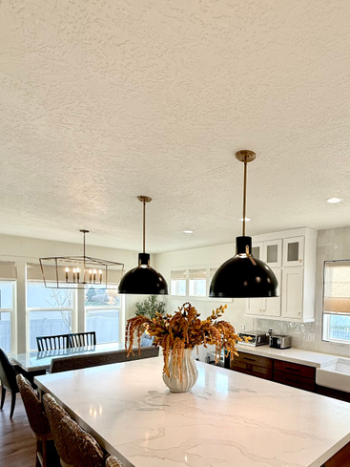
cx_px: 248
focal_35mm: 22
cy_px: 308
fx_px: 296
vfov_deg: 74.3
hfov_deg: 58.9
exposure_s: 1/120
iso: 64
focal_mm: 2.22
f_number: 2.2
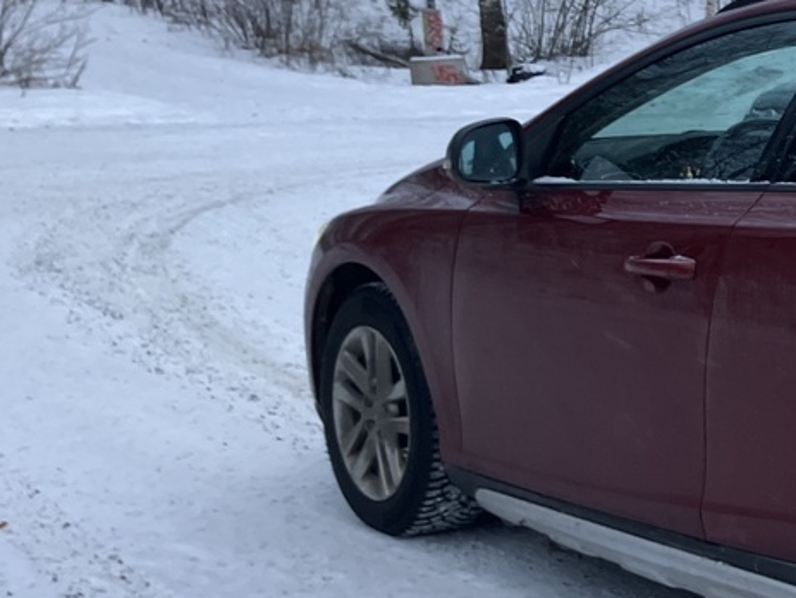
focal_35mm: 87
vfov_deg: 17.0
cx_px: 1205
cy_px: 332
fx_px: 2002
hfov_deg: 19.5
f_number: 1.8
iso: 50
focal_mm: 3.99
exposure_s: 1/121
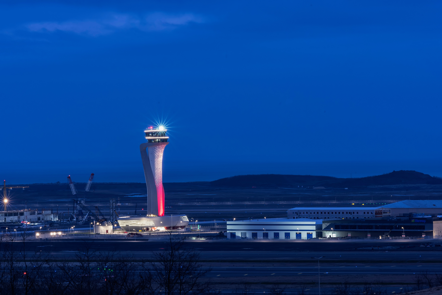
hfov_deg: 10.3
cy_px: 148
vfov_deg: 6.9
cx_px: 221
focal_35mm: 200
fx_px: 2456
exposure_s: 10
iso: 100
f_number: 16
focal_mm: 200
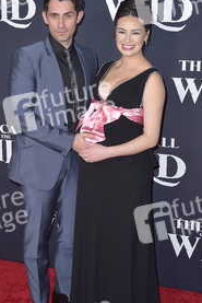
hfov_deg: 20.9
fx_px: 546
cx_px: 91
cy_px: 163
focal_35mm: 65
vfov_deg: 30.9
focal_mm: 45
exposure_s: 1/250
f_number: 7.1
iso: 400
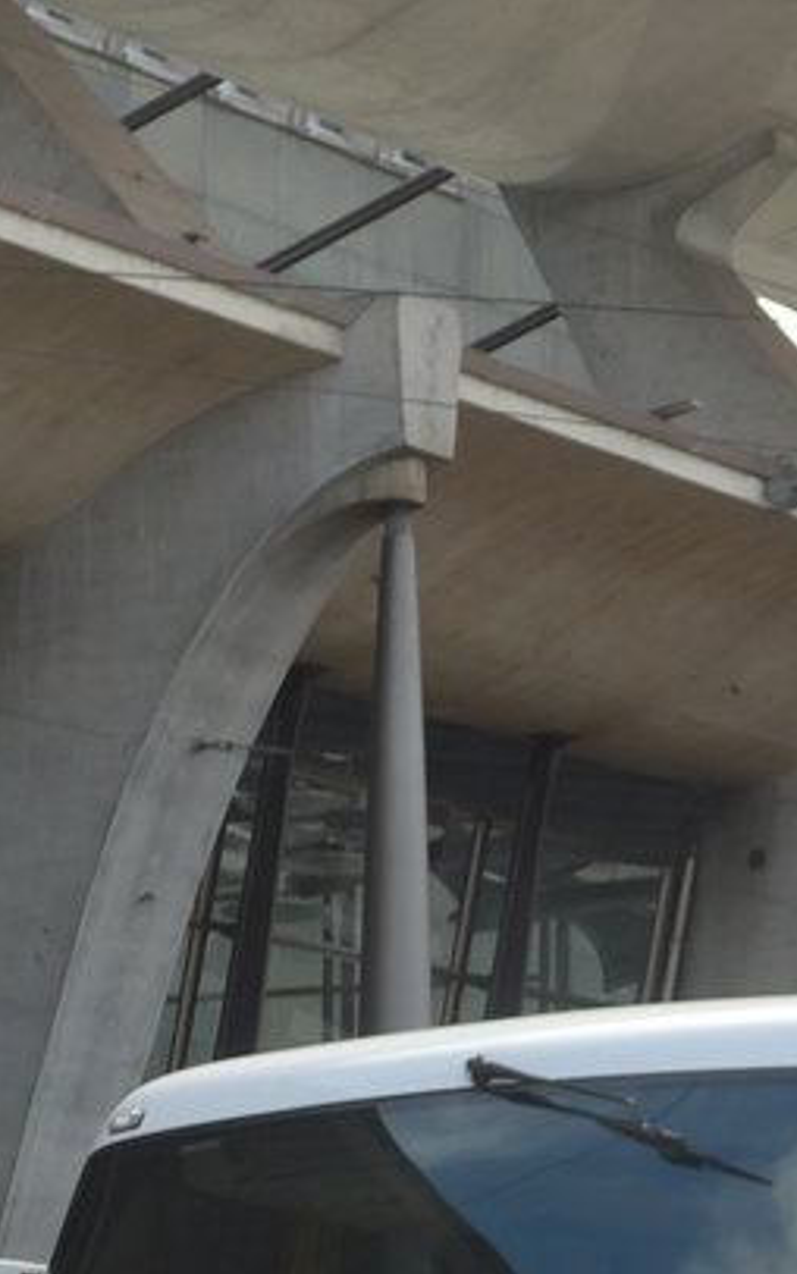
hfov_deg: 7.0
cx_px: 1098
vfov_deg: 11.2
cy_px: 1359
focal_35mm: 185
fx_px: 6425
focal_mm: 12
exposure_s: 1/400
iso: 80
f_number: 3.5
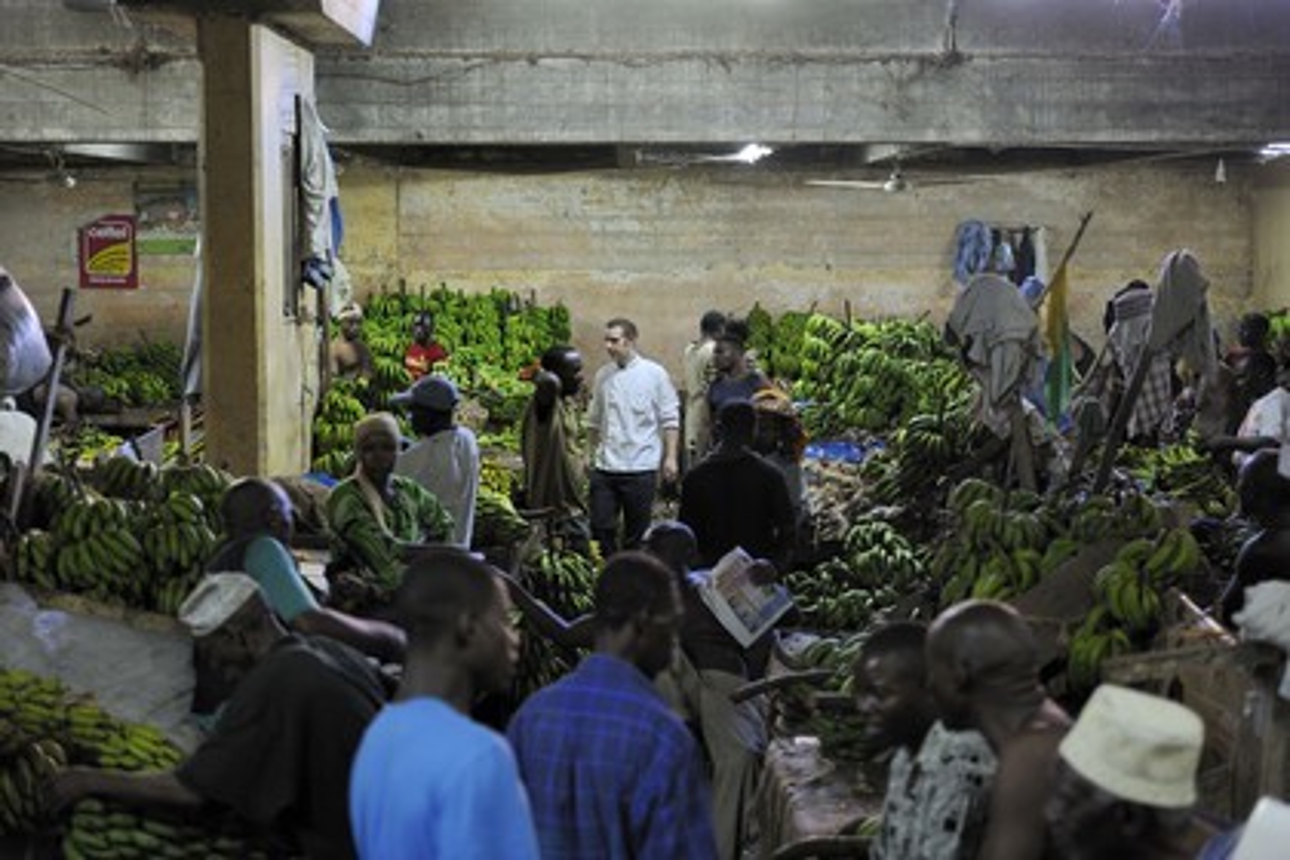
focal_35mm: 62
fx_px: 2221
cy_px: 430
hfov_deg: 32.4
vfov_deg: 21.9
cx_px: 645
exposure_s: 1/30
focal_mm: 62
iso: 1600
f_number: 2.8
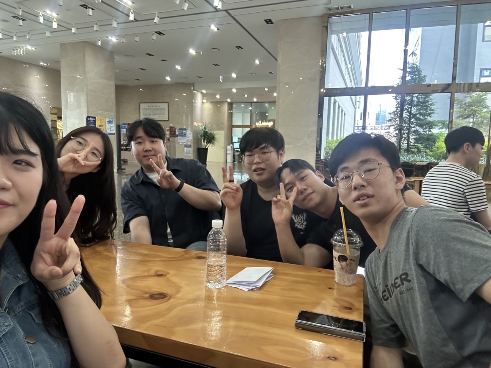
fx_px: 326
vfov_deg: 58.9
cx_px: 246
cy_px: 184
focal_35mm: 23
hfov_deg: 73.9
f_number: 1.9
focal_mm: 2.69
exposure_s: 1/60
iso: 250
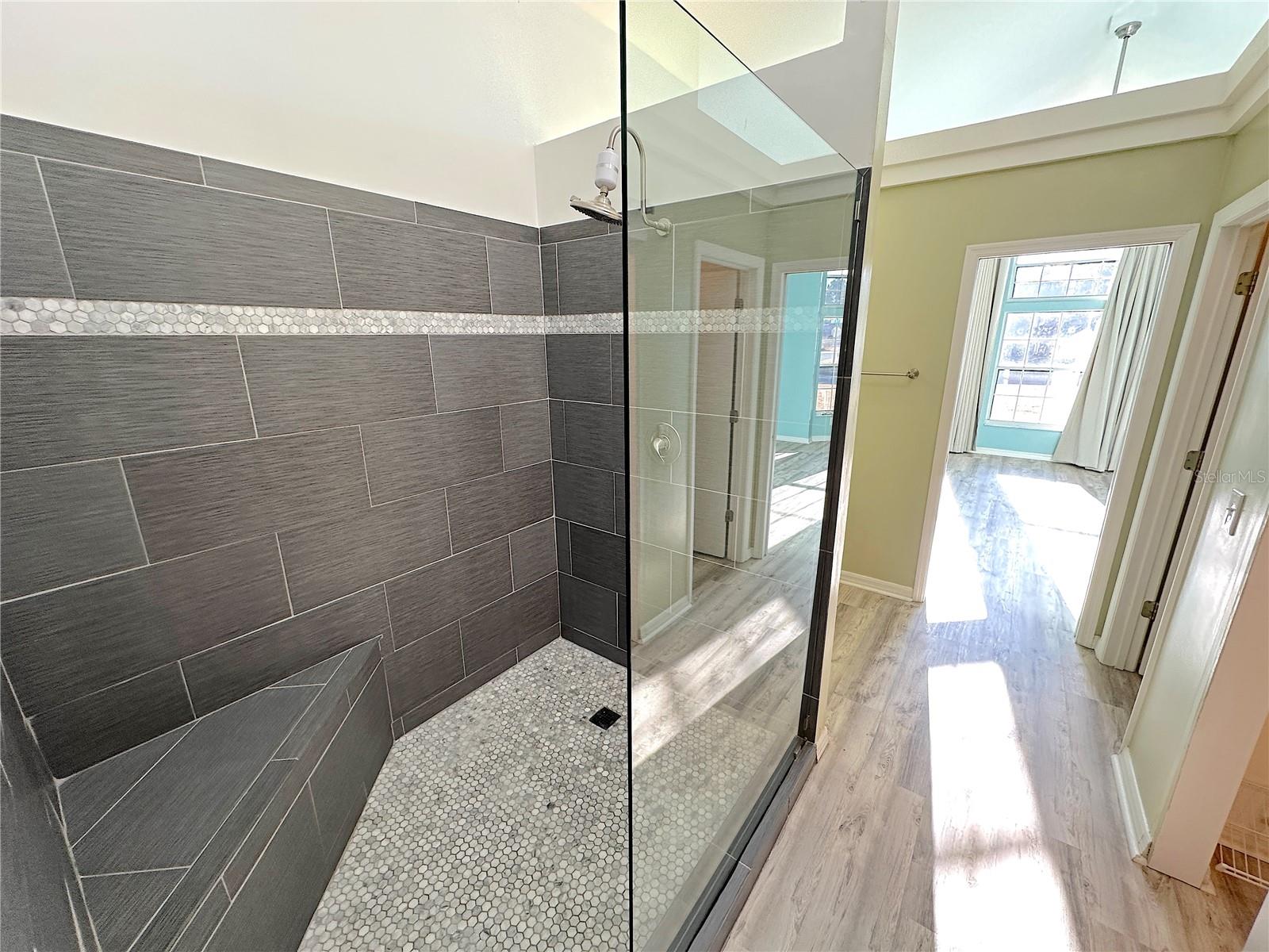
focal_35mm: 14
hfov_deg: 102.1
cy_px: 476
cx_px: 634
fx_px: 513
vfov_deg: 85.7
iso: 160
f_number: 2.2
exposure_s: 1/60
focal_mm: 2.22
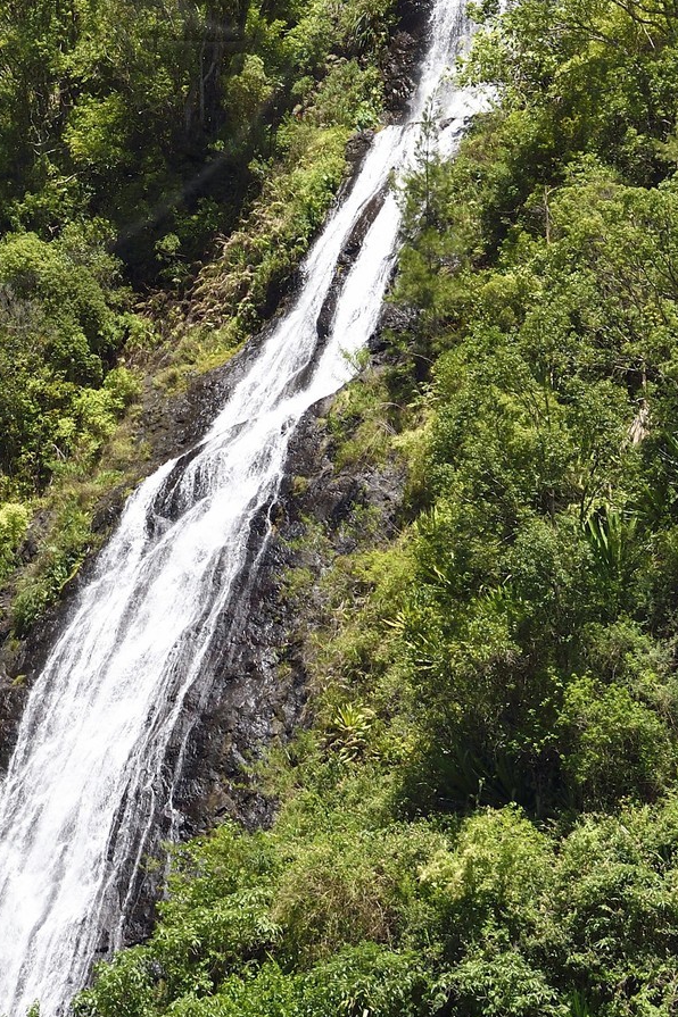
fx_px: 5315
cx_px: -125
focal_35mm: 188
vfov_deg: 10.8
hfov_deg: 7.2
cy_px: -167
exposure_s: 1/250
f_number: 9
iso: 200
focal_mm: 70
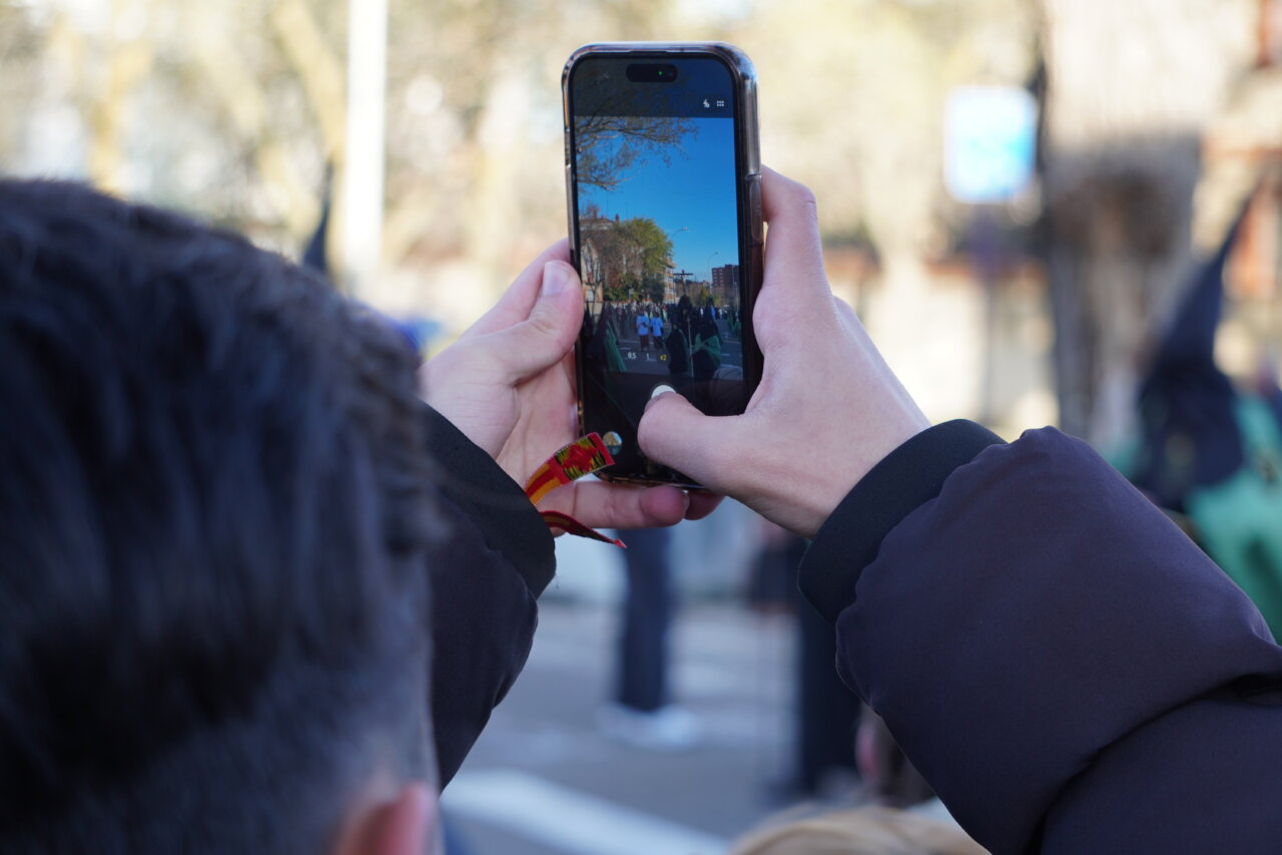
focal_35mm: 82
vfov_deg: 16.5
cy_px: 428
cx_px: 641
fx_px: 2937
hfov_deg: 24.6
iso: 160
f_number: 4.5
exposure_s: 1/100
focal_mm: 55
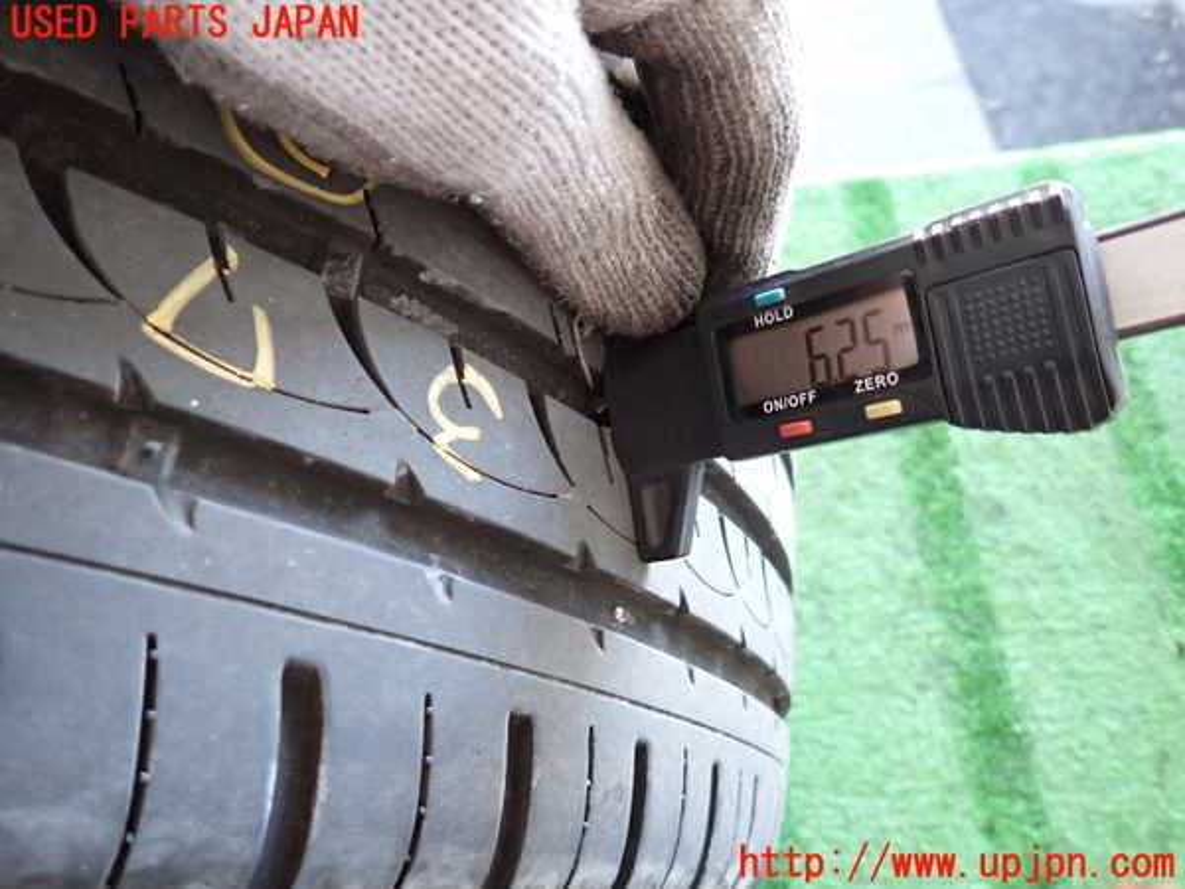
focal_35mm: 25
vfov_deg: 54.9
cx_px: 592
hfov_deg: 69.4
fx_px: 856
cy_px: 444
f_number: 2
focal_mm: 4.5
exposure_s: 1/30
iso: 400
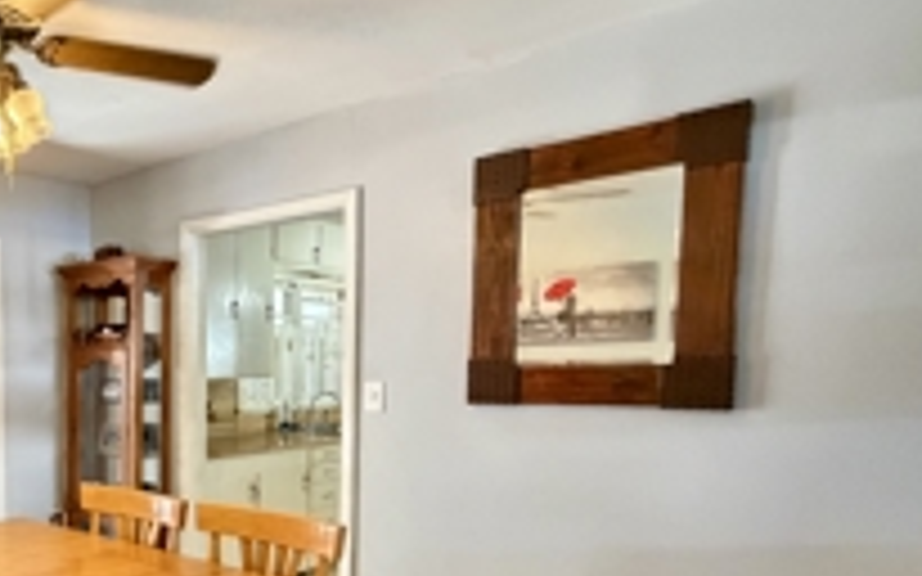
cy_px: 432
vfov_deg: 41.8
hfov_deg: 55.4
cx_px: 81
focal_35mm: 29
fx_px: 728
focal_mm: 2.22
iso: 1000
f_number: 2.2
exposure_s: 1/60
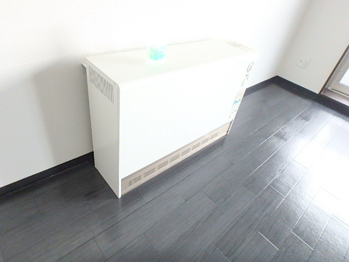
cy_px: 131
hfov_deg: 79.0
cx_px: 174
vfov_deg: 63.4
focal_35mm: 21
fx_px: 212
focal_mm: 3.7
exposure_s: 1/30
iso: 800
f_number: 3.5
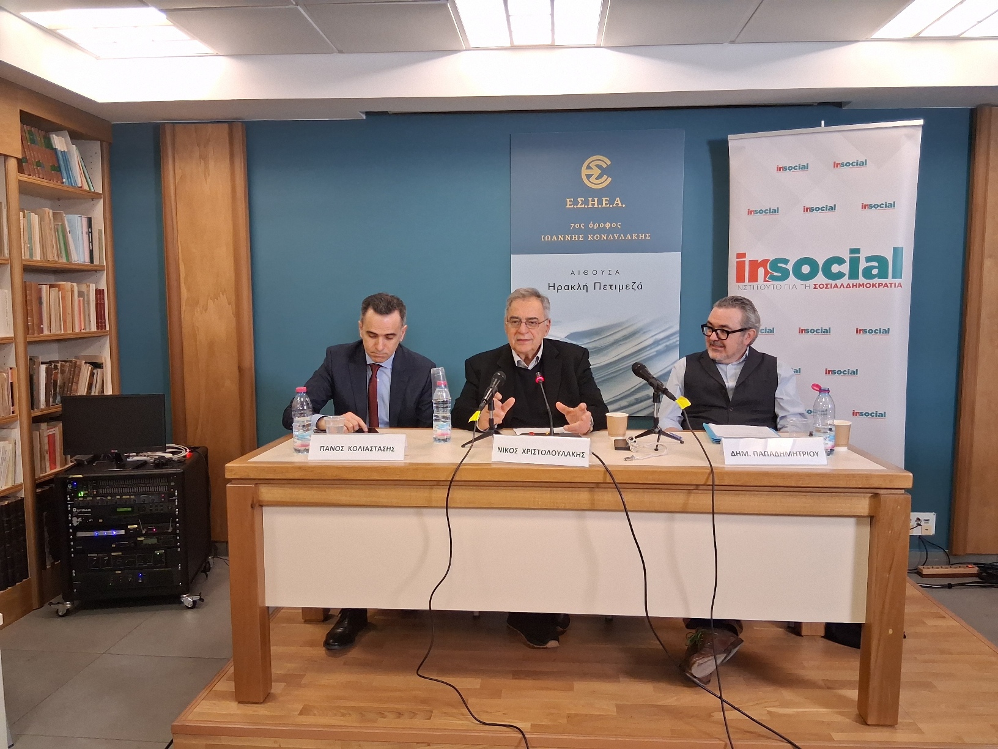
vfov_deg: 53.1
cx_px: 499
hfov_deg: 67.3
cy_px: 374
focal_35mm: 26
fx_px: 750
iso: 400
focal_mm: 3.98
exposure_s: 1/100
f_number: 1.8
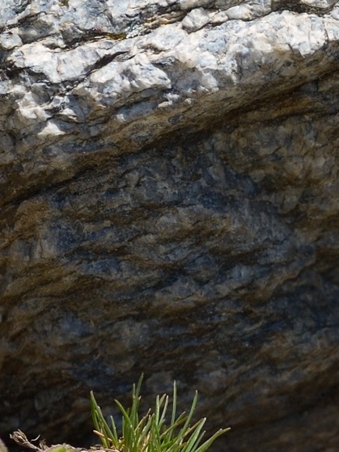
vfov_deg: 0.8
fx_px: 32356
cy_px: 495
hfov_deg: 0.6
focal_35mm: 2477
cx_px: 524
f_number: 6.3
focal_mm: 600
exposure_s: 1/2000
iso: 800
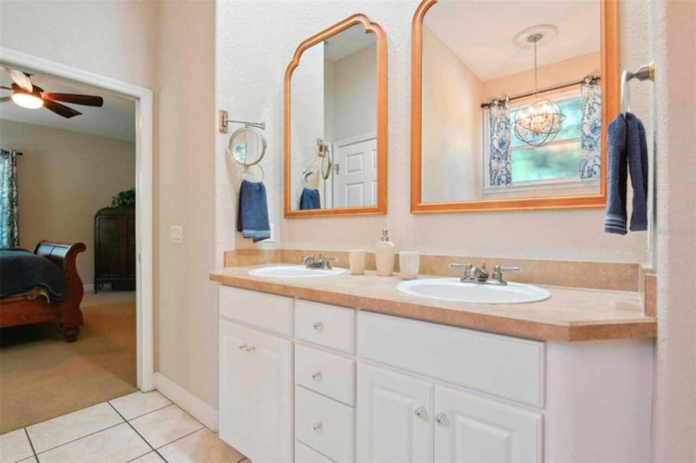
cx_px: 348
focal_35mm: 17
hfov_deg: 93.3
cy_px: 232
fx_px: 328
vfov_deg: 70.4
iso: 400
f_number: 11
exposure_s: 1/15
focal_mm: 17
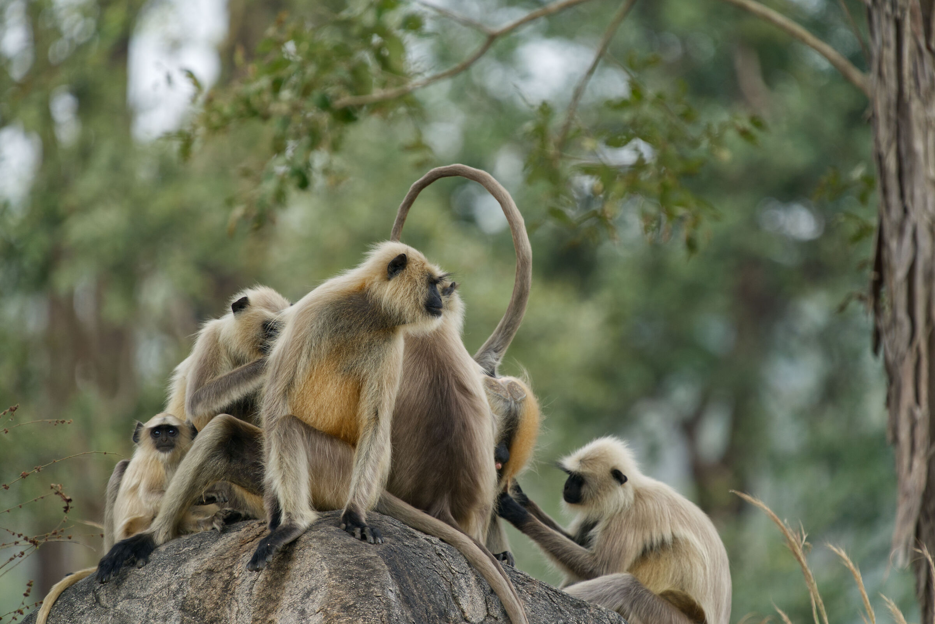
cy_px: 312
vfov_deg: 2.3
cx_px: 468
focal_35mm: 600
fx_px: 15591
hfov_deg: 3.4
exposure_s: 1/320
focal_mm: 600
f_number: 7.1
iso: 640
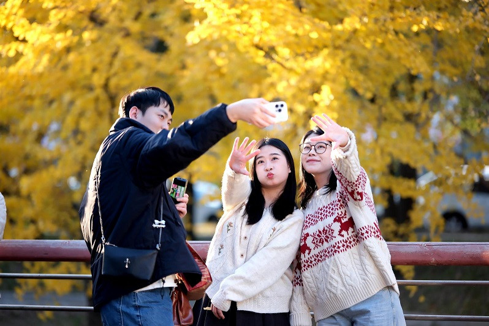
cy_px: 163
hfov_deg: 18.1
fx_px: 1536
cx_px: 244
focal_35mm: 113
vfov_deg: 12.1
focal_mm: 75
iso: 125
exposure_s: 1/500
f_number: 1.2
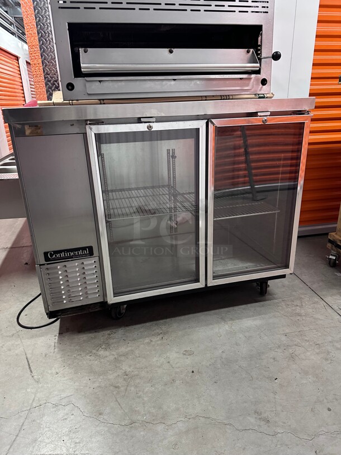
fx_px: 315
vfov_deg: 71.6
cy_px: 228
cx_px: 170
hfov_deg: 56.8
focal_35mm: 24
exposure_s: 1/60
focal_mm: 6.86
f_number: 1.78
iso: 400
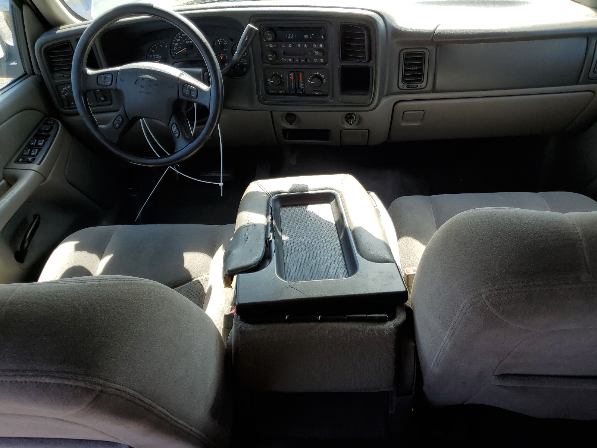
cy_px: 224
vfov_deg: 53.1
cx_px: 298
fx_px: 448
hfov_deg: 67.3
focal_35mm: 26
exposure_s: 1/370
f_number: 1.5
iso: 50
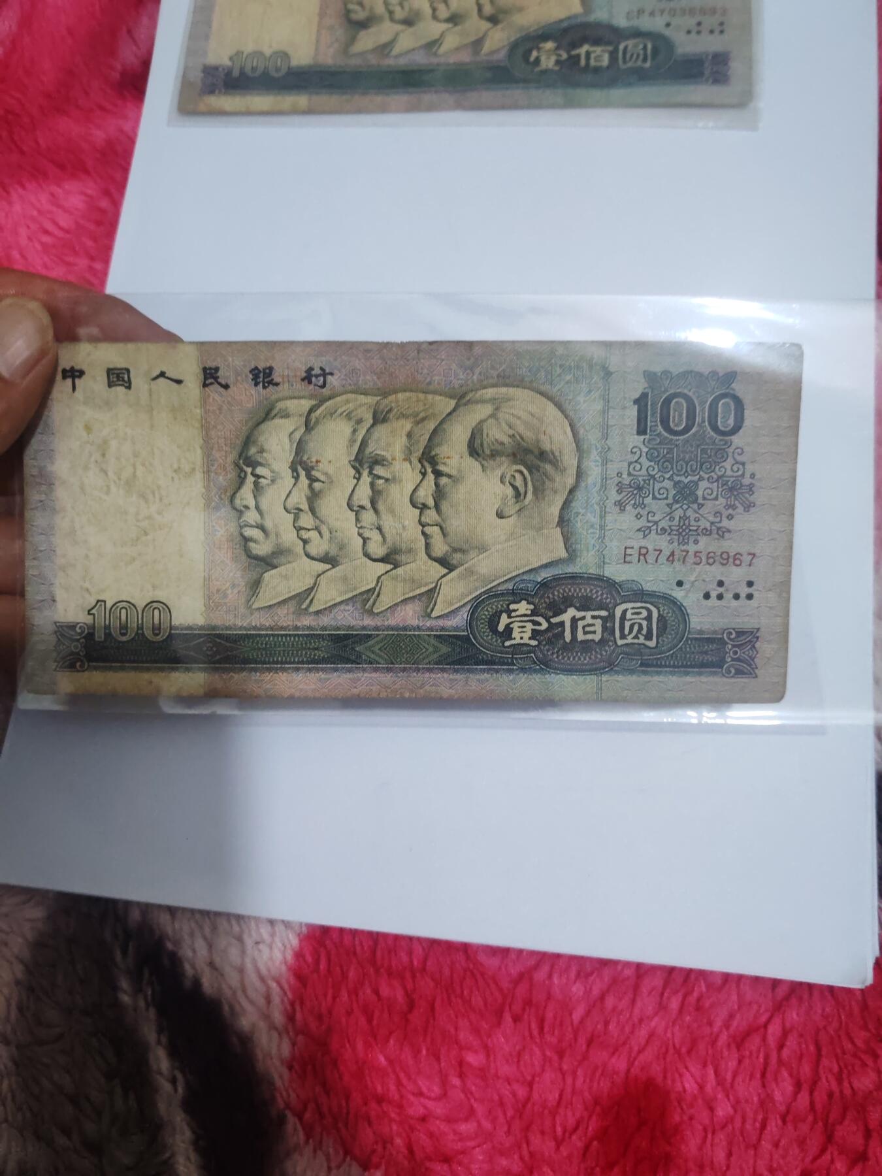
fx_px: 917
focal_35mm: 27
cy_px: 588
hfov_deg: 51.4
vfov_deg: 65.3
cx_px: 441
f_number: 1.95
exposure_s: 1/50
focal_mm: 5.52
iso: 1000
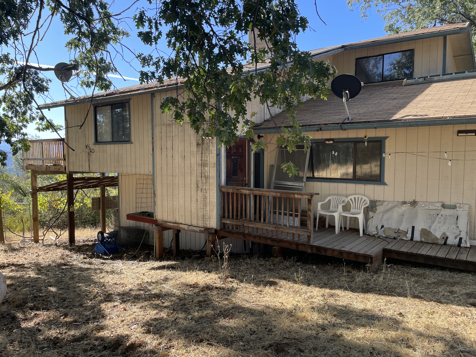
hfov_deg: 67.3
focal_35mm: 26
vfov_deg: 53.1
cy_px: 178
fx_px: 358
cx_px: 238
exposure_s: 1/678
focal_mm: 4.2
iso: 32
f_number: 1.6
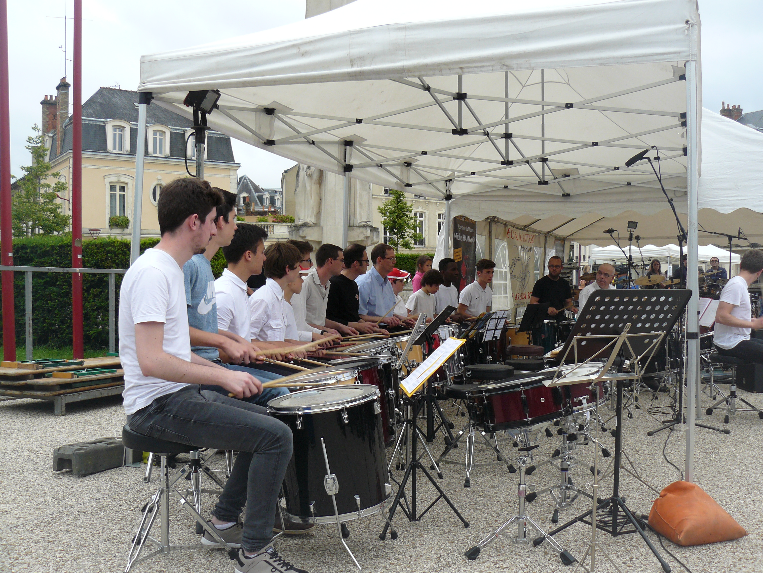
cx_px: 382
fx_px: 794
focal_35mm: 36
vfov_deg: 39.7
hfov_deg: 51.4
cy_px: 286
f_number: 3.6
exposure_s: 1/100
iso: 100
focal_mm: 6
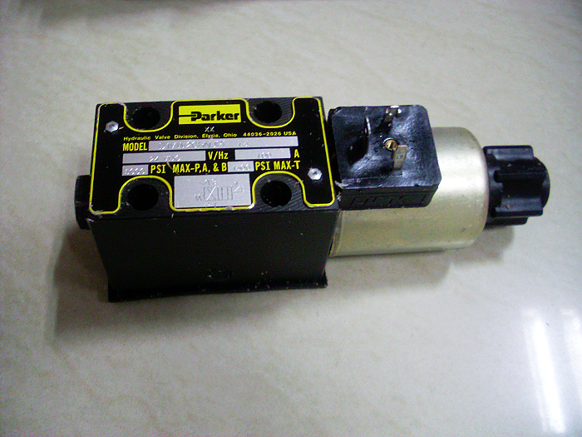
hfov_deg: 49.0
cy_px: 218
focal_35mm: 38
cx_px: 291
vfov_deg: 37.7
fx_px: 639
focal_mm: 6.3
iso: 200
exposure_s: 1/6
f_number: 3
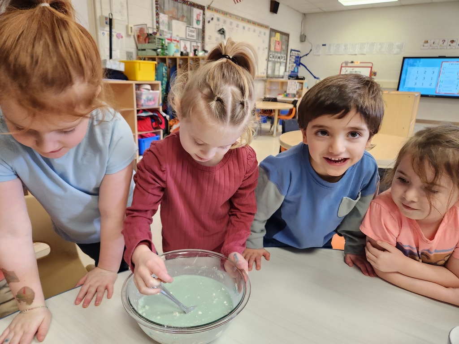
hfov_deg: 73.9
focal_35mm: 23
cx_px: 230
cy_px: 172
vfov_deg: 58.9
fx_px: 305
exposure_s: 1/120
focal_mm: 5.4
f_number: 1.8
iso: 320
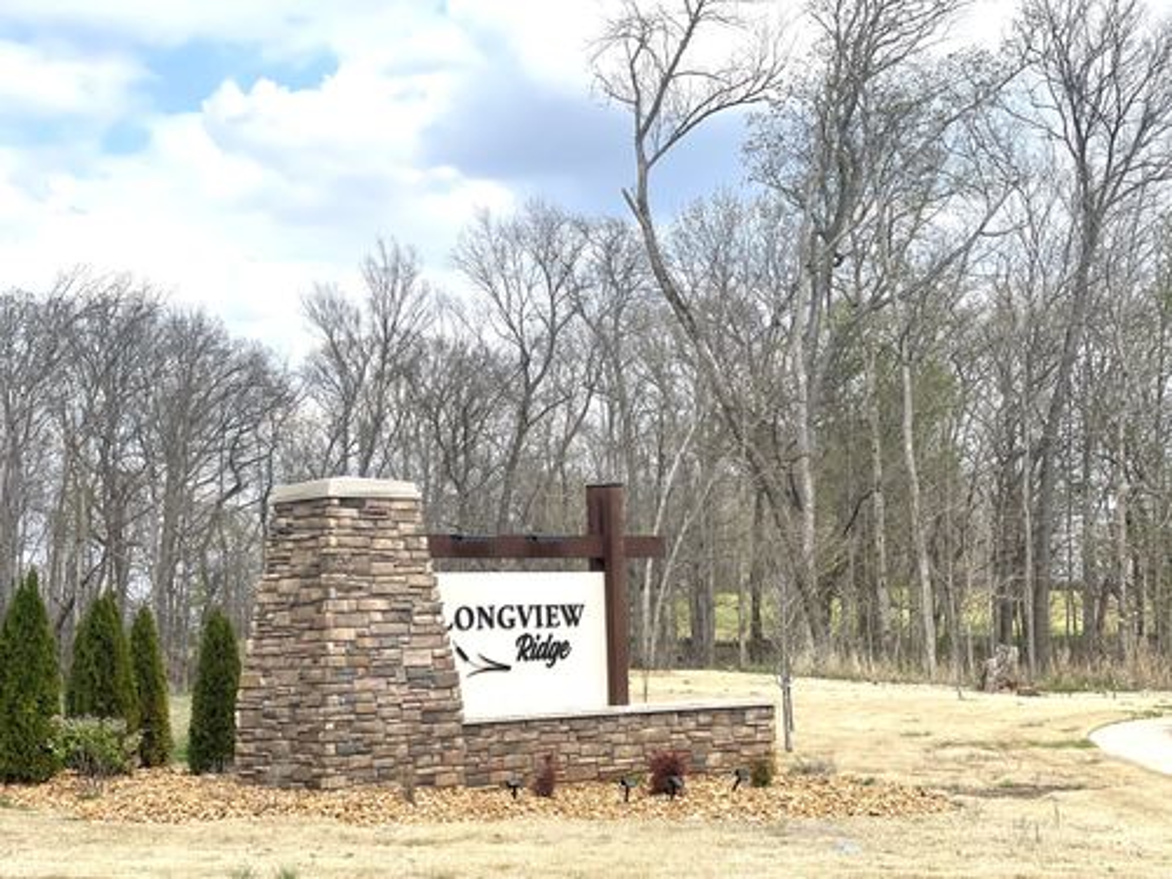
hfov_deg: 30.3
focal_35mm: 64
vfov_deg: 22.9
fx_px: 2167
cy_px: 440
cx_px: 586
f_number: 2.2
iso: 32
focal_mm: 7.5
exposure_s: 1/1488
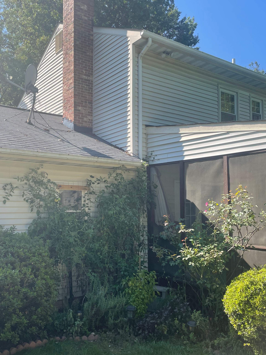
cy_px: 184
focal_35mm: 34
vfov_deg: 53.9
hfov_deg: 41.7
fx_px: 348
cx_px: 111
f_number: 1.6
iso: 32
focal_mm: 4.2
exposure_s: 1/1595
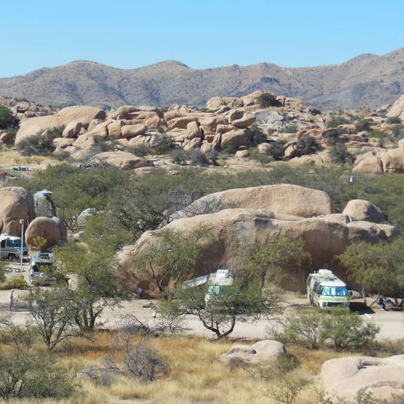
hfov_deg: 16.0
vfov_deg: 16.0
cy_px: 218
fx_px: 1439
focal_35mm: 109
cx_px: 171
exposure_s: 1/500
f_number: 5.4
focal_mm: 14.3
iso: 125
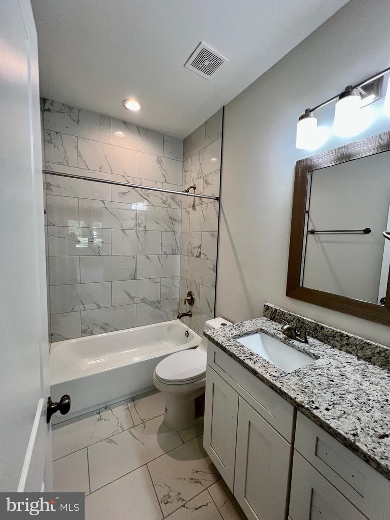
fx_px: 195
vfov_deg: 106.2
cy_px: 260
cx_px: 195
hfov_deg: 89.9
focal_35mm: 13
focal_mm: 1.57
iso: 100
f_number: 1.8
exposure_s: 1/120
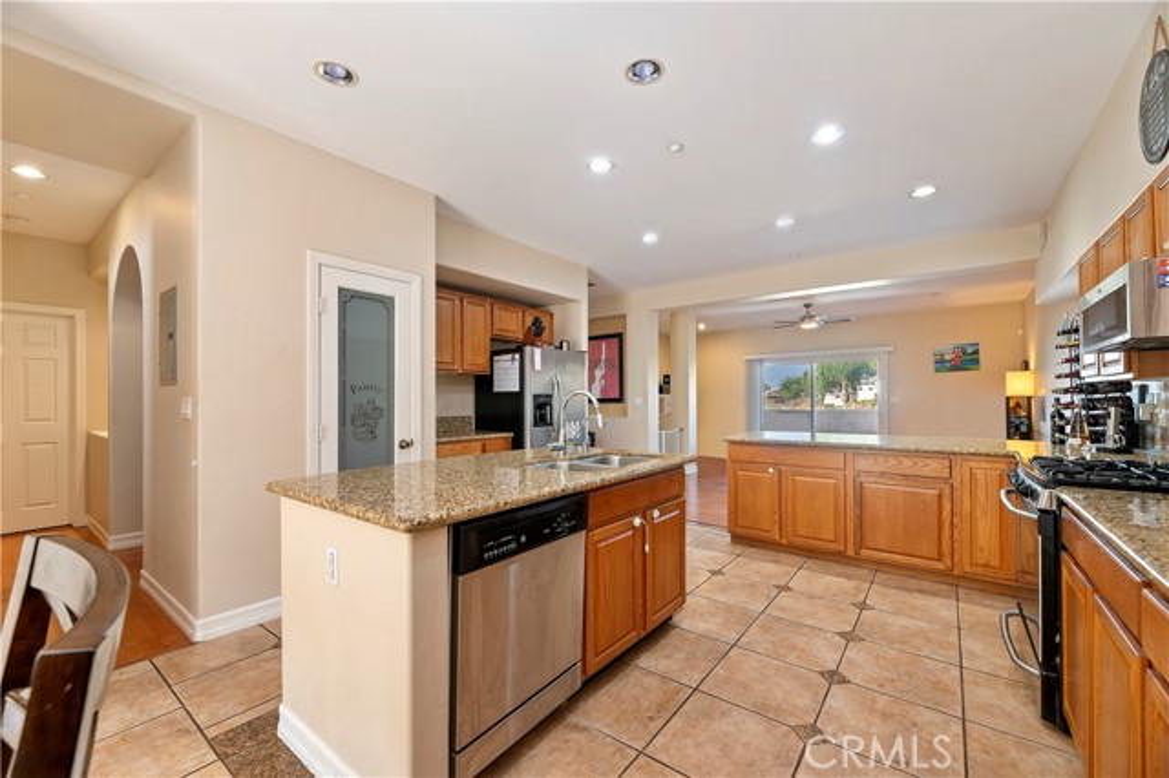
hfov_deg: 104.3
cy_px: 389
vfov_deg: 81.1
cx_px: 584
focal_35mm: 14
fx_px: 454
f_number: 10
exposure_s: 1/3
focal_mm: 14
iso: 500
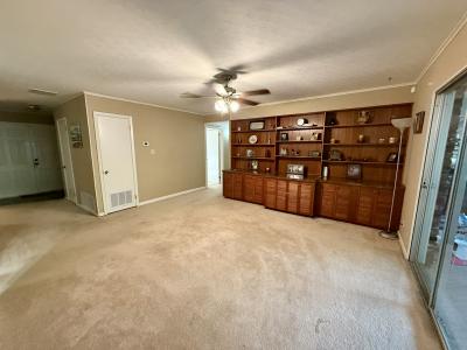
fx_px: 189
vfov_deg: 85.7
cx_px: 234
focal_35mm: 14
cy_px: 175
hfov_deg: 102.1
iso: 500
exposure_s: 1/60
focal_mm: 2.22
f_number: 2.2
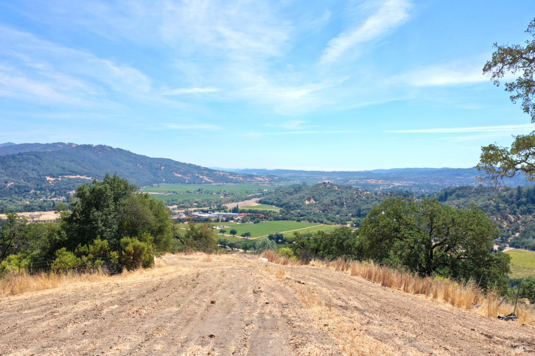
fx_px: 416
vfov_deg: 46.4
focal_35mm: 28
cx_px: 268
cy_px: 178
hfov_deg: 65.5
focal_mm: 10.26
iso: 100
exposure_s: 1/500
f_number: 5.6
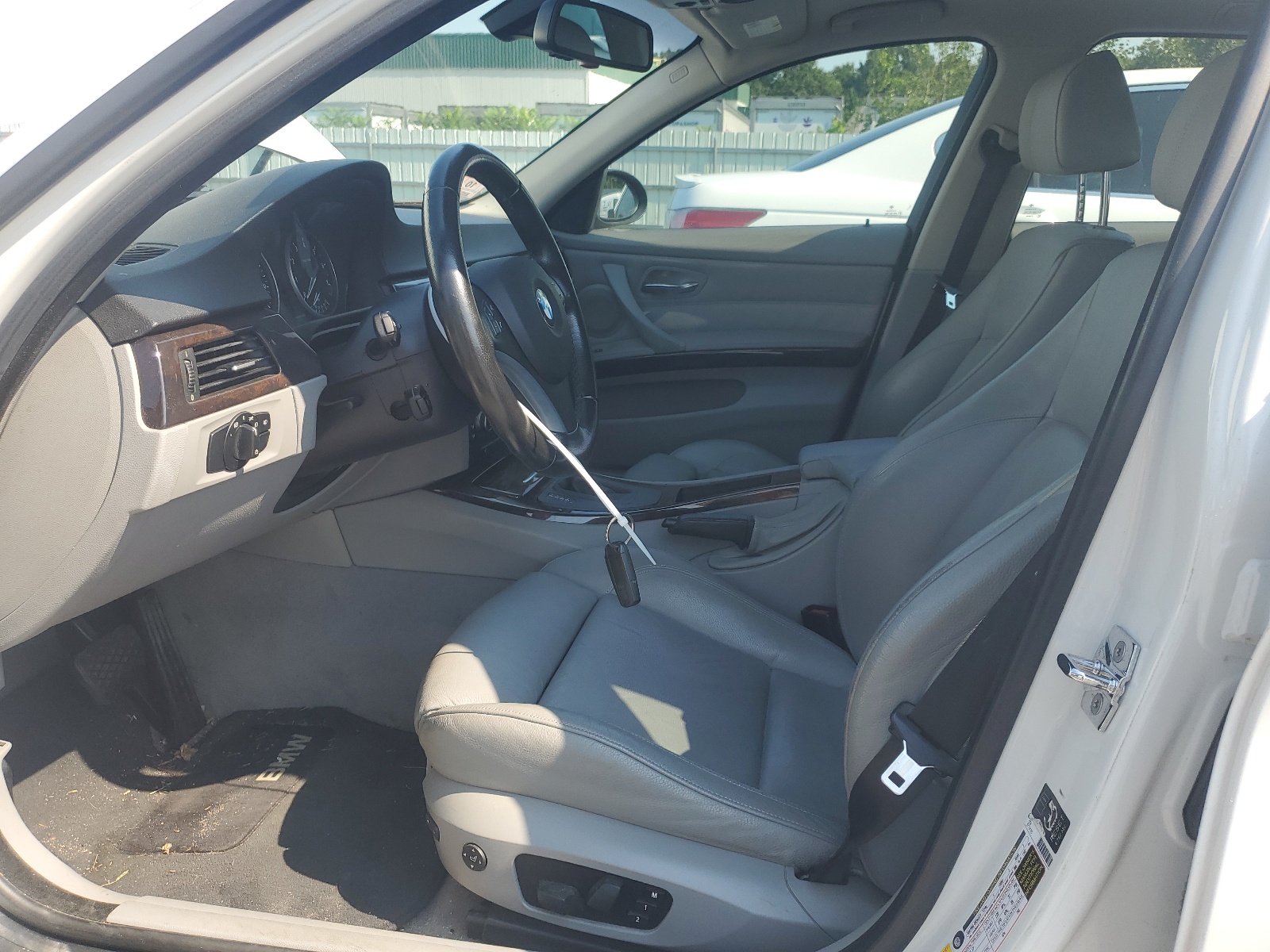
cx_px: 635
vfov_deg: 53.1
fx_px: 954
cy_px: 476
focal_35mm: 26
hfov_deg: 67.3
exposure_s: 1/769
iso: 50
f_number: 1.5
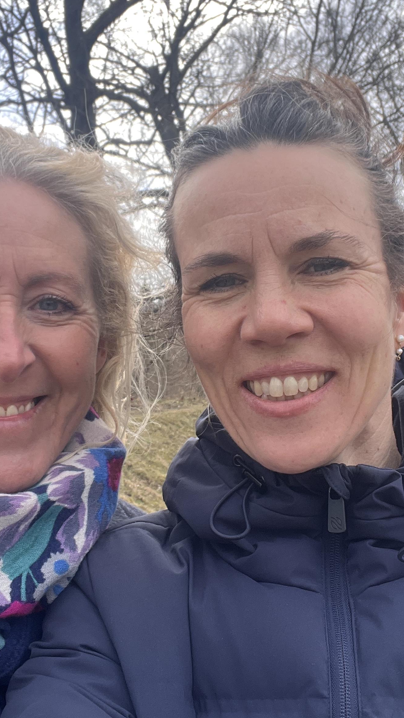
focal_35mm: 43
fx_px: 819
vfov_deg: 47.2
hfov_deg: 27.6
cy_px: 311
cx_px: 161
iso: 32
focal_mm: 2.71
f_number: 2.2
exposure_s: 1/252
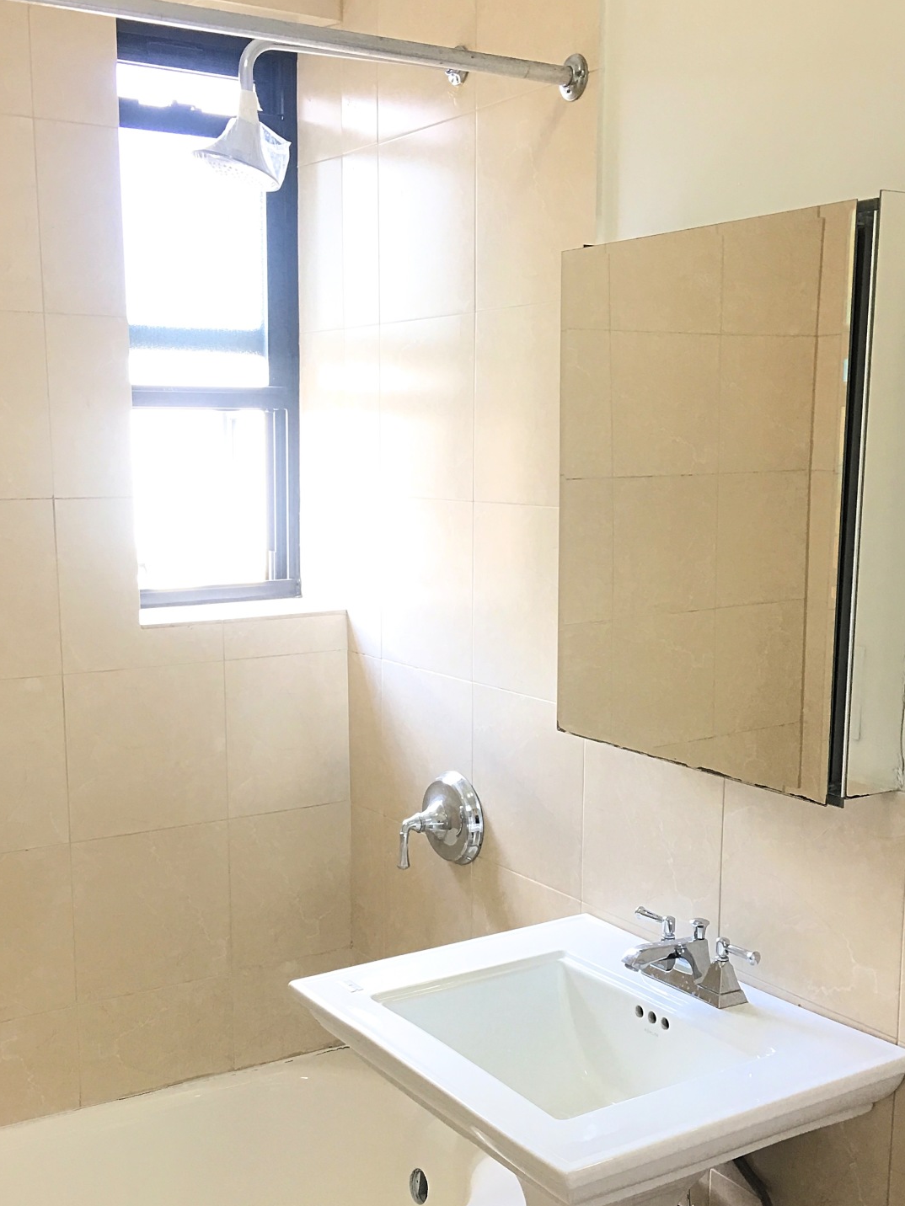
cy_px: 717
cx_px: 428
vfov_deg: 45.6
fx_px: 1429
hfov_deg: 35.1
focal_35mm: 41
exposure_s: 1/15
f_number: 2.2
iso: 32
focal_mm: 4.15
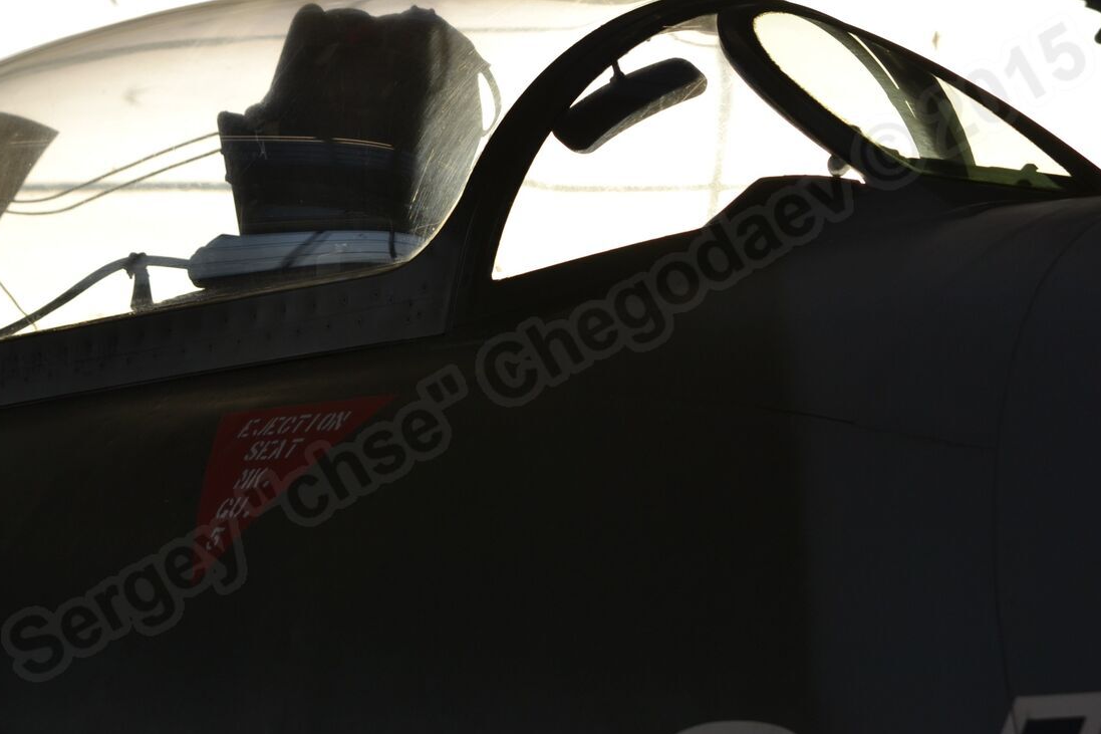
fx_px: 4281
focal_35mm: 140
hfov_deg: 14.7
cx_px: 554
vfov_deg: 9.8
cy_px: 347
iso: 100
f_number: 6.3
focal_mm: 80
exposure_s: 1/160
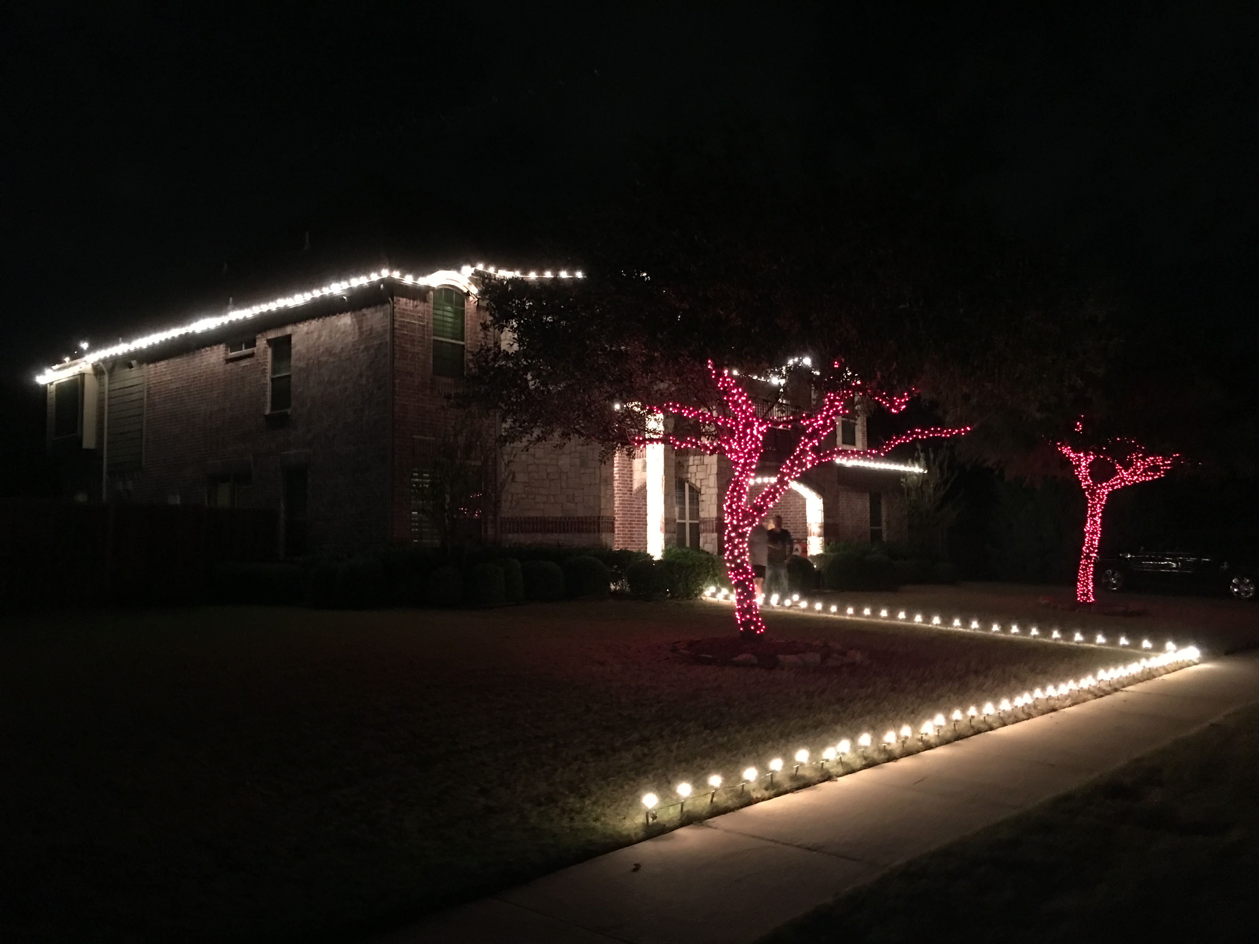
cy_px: 472
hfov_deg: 61.7
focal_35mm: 29
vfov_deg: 48.2
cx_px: 630
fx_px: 1055
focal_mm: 4.15
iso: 160
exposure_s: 1/4
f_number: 2.2
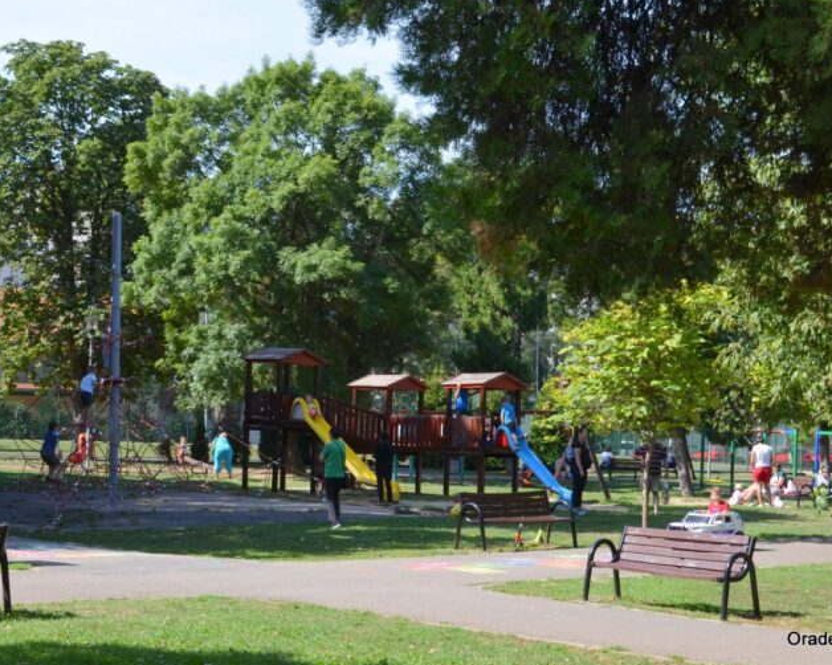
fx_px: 1354
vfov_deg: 27.6
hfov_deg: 34.2
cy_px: 333
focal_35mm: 55
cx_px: 420
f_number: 8
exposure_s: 1/200
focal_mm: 32
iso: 200
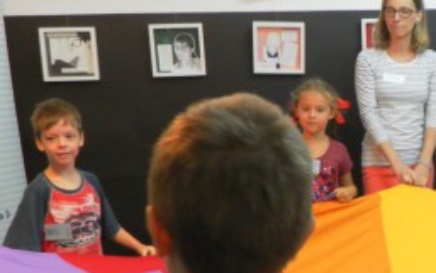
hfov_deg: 26.1
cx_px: 433
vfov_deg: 17.3
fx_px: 892
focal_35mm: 75
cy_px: 213
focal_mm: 4.6
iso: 200
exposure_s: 1/15
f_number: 2.8
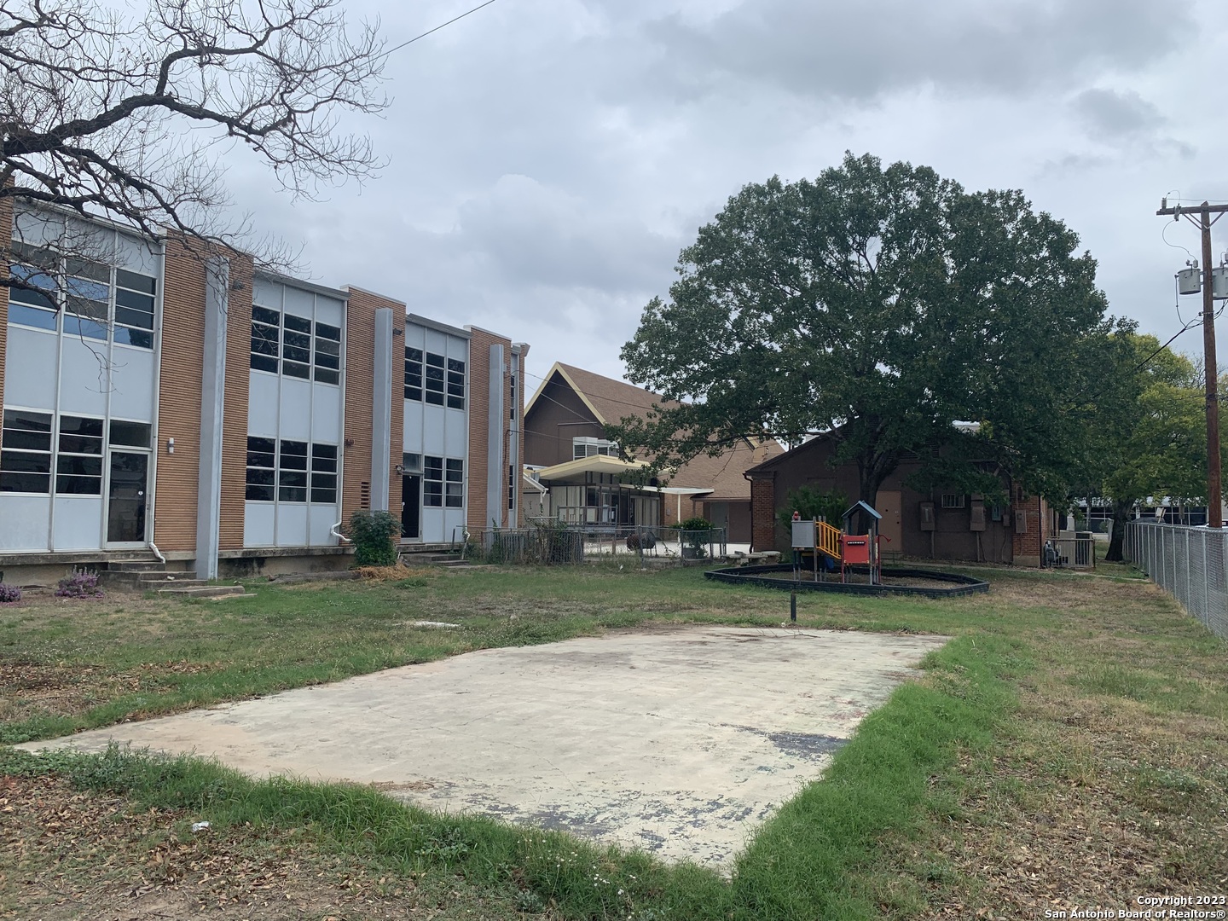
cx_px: 614
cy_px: 460
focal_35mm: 26
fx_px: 922
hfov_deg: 67.3
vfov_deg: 53.1
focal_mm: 4.25
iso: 25
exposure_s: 1/2114
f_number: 1.8
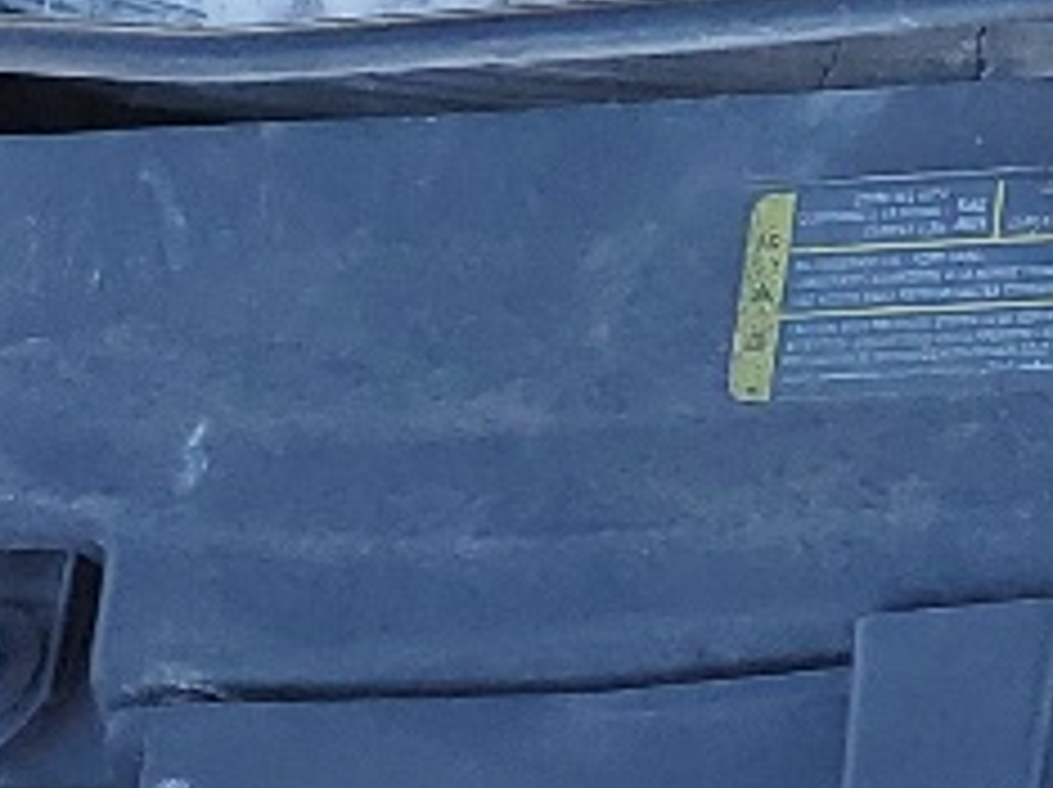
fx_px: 5409
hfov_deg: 9.7
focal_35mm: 178
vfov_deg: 7.7
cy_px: -1135
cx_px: 2650
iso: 50
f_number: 1.5
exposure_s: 1/455
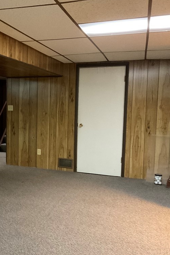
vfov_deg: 47.4
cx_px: 25
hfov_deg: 31.4
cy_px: 128
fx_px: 290
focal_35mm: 41
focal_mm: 3
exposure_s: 1/30
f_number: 1.8
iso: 500
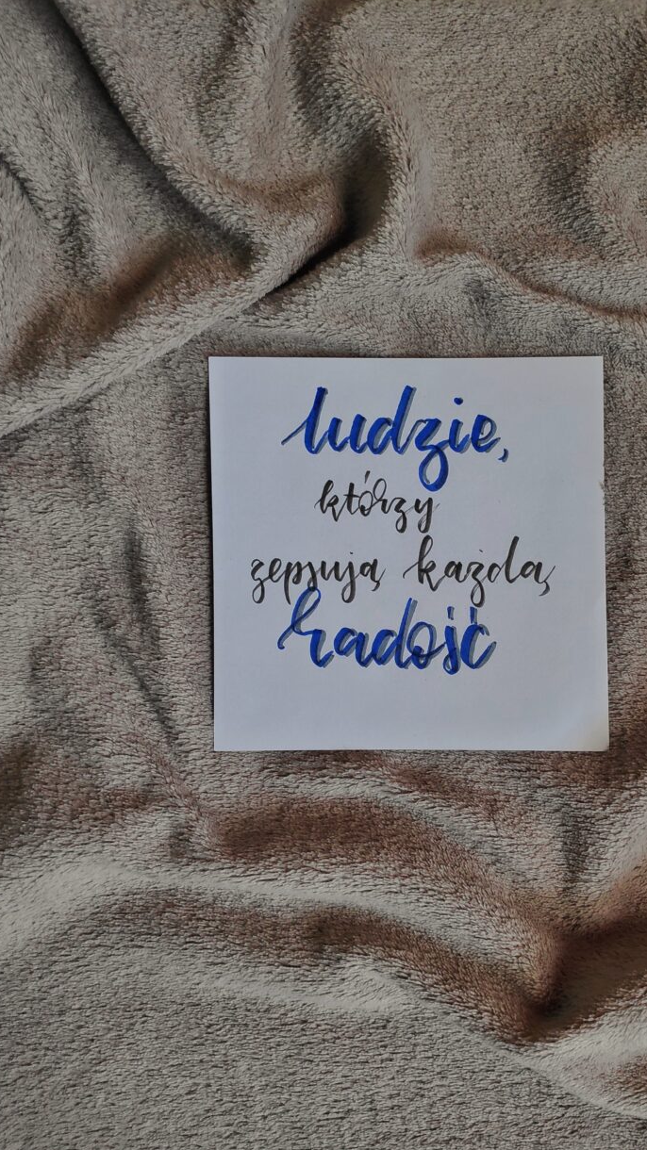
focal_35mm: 22
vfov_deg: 81.2
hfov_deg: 50.9
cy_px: 580
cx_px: 409
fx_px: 671
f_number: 1.9
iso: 664
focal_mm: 3.94
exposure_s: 1/100
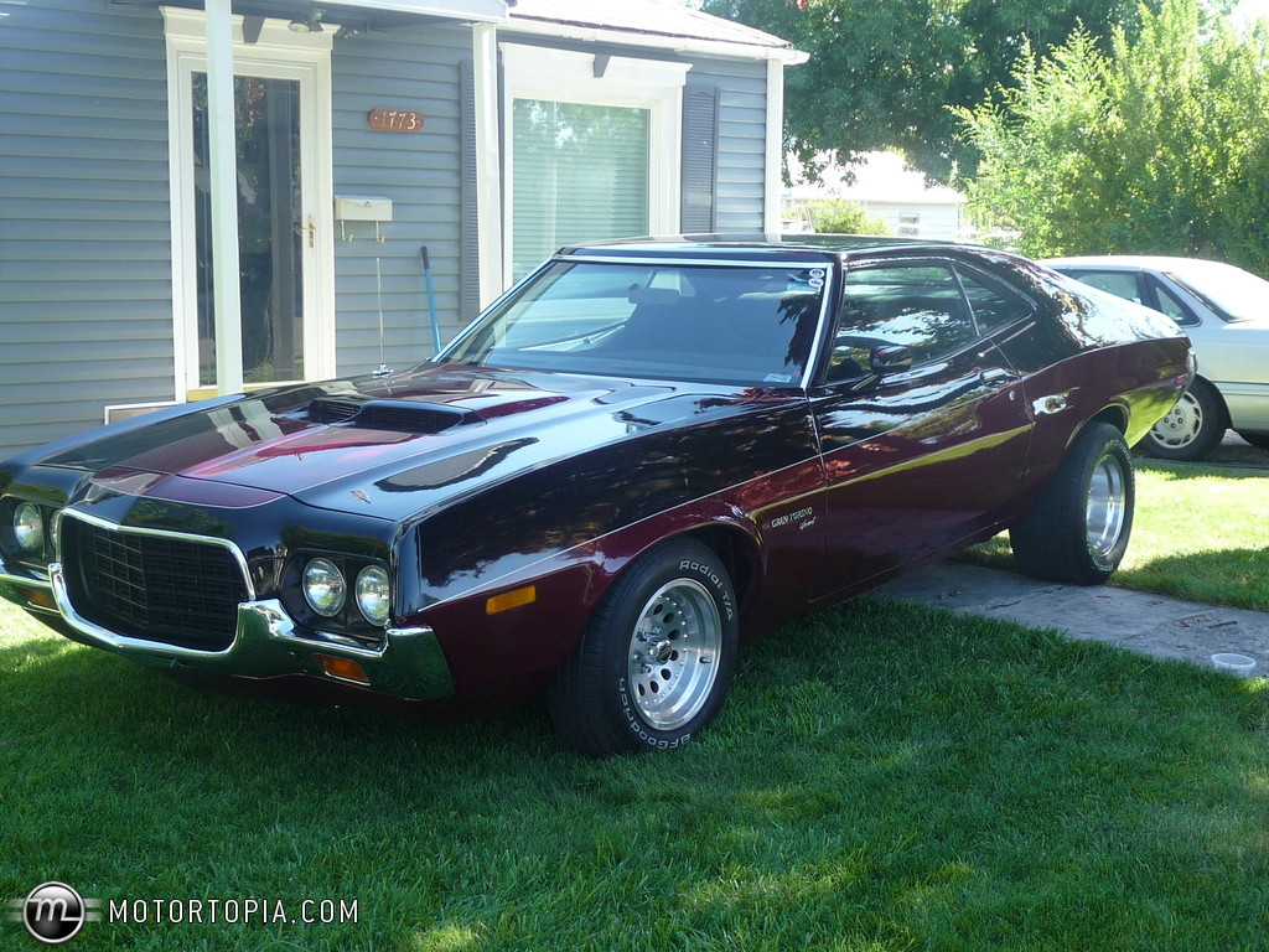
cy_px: 476
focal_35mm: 46
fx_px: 1686
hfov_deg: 41.2
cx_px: 634
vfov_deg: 31.5
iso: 100
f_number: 3.7
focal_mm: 6
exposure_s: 1/80
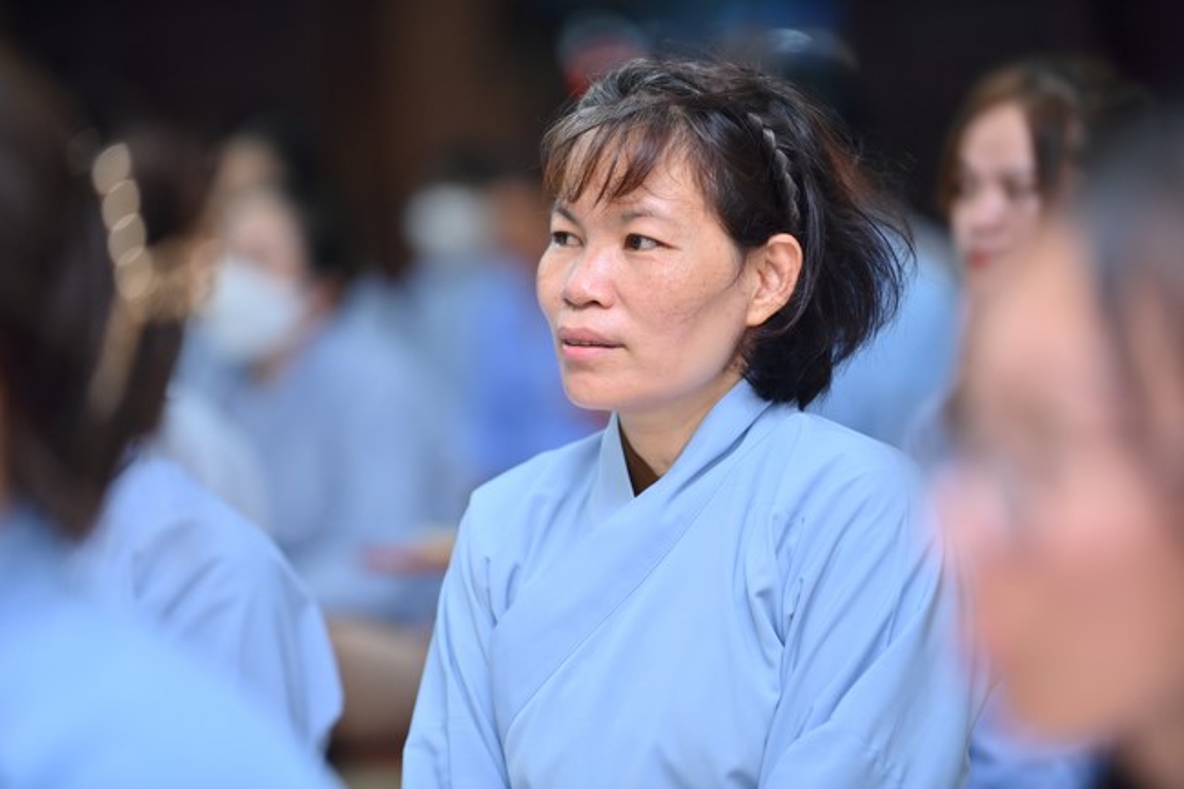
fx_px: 5754
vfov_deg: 7.8
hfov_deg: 11.7
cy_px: 394
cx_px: 592
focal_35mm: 175
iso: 800
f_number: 2.8
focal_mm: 175
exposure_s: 1/160
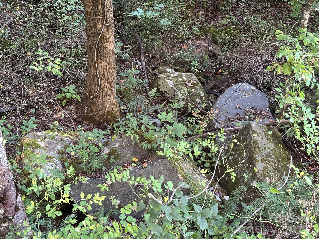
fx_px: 488
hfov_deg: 36.2
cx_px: 159
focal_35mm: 53
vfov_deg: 27.5
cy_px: 121
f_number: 1.6
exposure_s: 1/33
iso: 320
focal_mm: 5.96
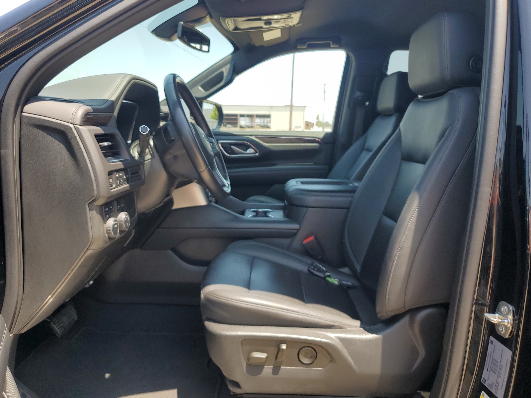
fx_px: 399
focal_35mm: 26
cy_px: 199
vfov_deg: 53.1
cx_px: 266
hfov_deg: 67.3
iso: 50
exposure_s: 1/714
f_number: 1.5
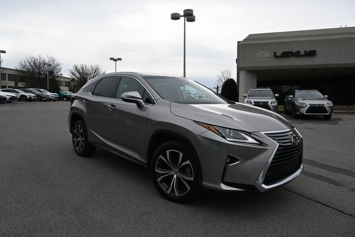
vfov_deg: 53.2
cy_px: 118
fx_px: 237
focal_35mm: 24
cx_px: 178
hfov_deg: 73.7
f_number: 6.3
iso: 100
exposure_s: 1/320
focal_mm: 16
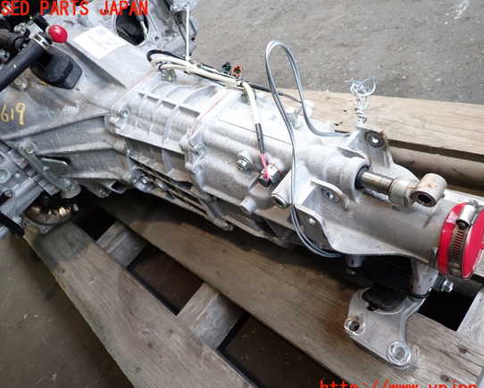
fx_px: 387
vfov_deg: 53.2
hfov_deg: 64.0
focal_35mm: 27
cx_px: 254
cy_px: 199
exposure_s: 1/80
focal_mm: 4.5
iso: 200
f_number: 2
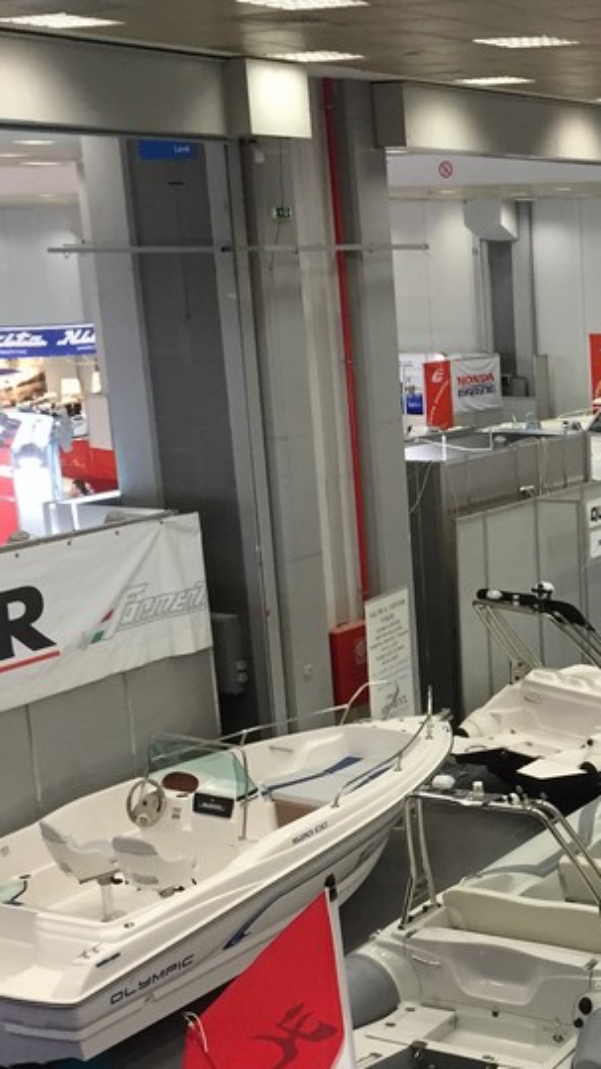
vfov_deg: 34.5
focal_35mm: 60
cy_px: 720
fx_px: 1701
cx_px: 716
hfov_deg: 19.0
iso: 64
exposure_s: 1/33
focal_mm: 4.15
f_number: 2.2
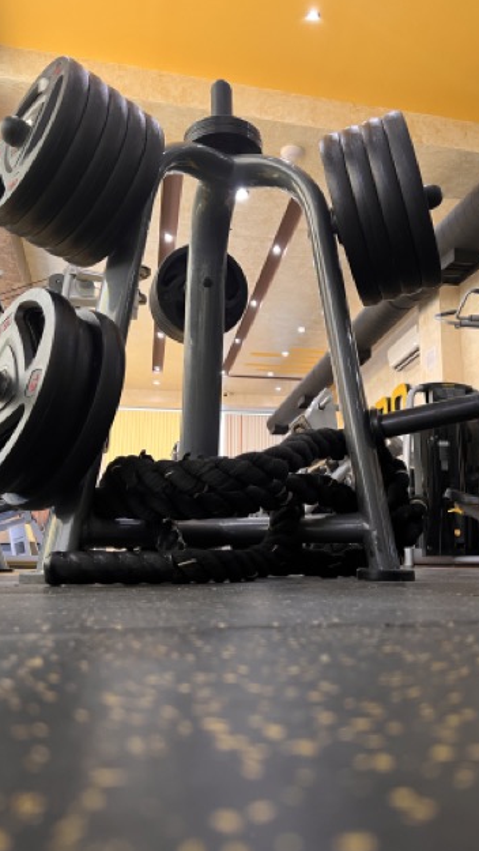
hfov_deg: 40.1
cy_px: 422
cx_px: 280
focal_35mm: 29
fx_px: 654
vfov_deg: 66.0
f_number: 1.5
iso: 160
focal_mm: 5.7
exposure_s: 1/50
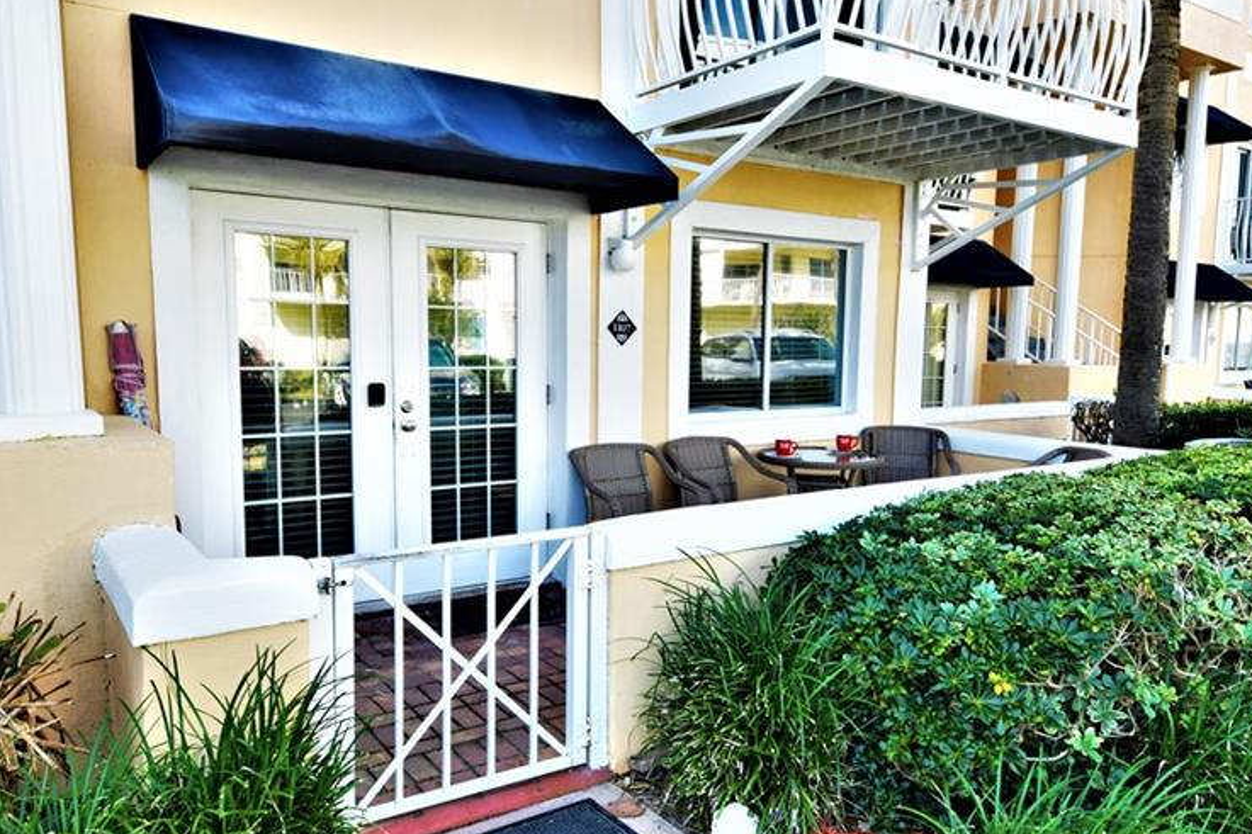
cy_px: 438
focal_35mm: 25
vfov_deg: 51.2
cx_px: 623
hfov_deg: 71.5
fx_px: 869
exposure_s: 1/125
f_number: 7.1
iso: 160
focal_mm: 12
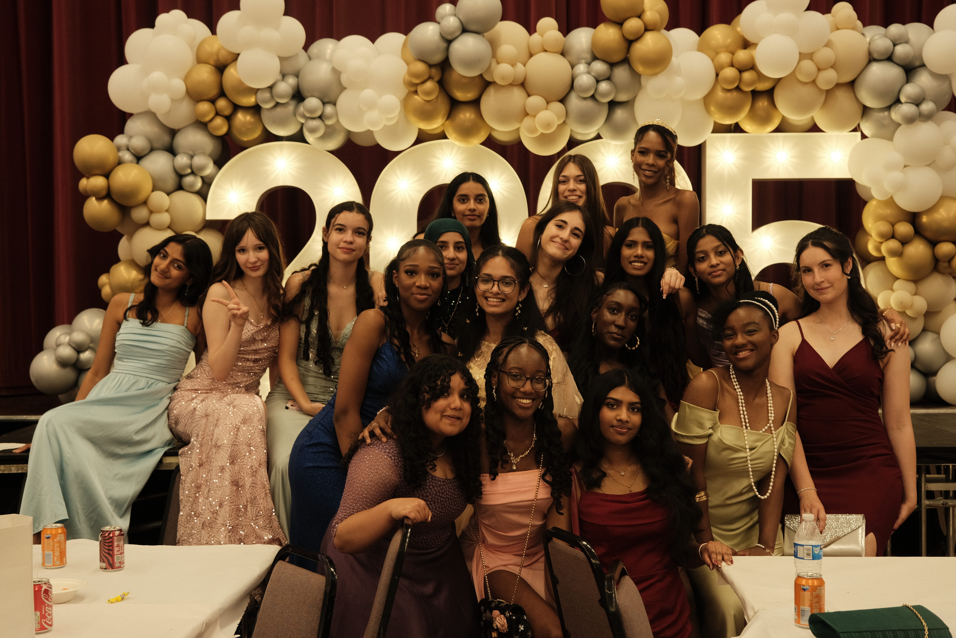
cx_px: 478
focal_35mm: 44
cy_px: 319
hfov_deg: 44.5
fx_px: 1168
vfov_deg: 30.5
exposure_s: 1/40
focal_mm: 29.2
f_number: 4
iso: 400
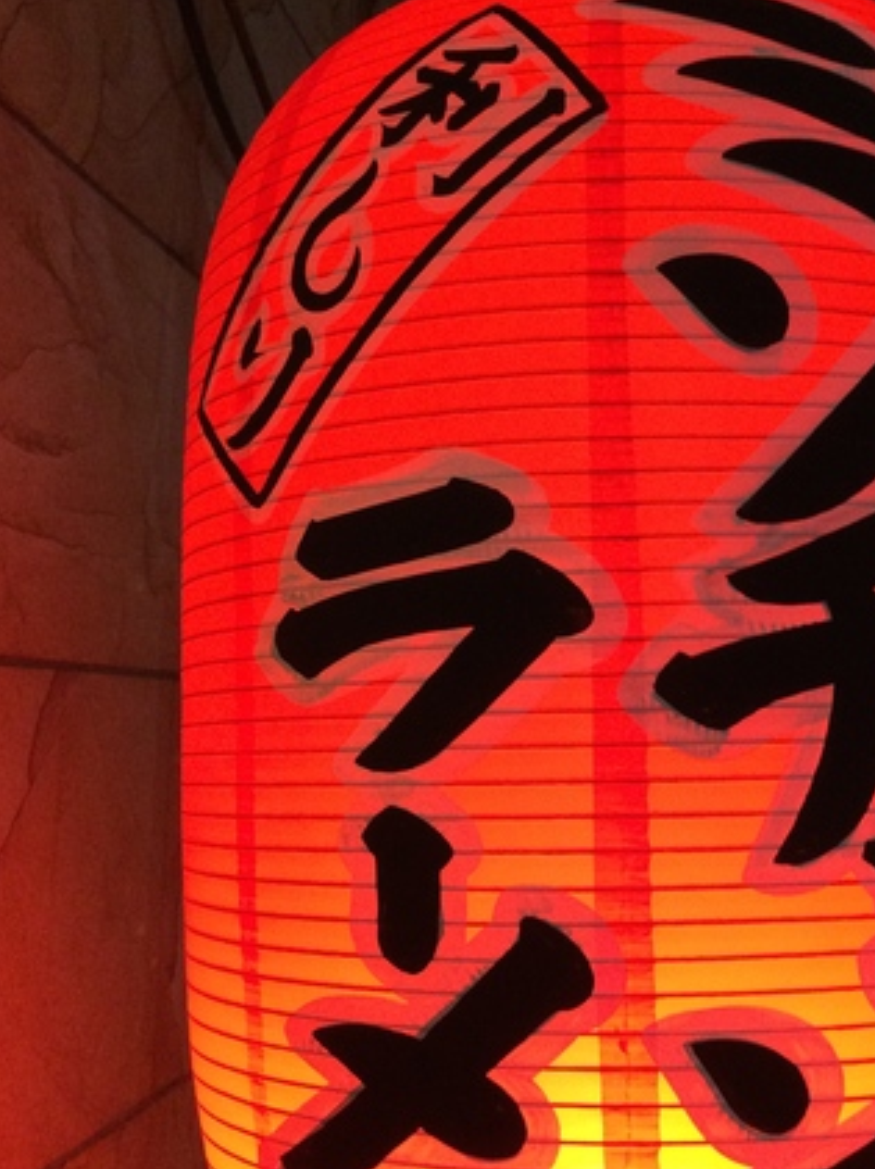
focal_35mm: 46
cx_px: 628
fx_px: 1553
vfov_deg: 41.3
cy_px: 590
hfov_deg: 31.1
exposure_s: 1/30
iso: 320
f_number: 2.2
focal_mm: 4.15
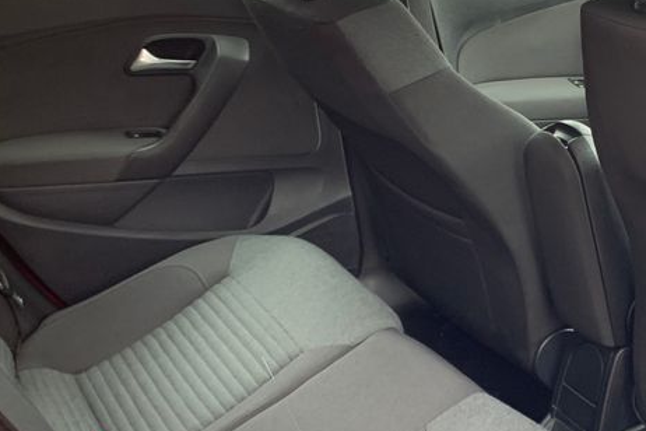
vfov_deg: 22.5
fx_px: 1077
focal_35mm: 60
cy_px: 284
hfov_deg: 31.8
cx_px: 579
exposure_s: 1/60
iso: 160
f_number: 1.8
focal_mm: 4.25
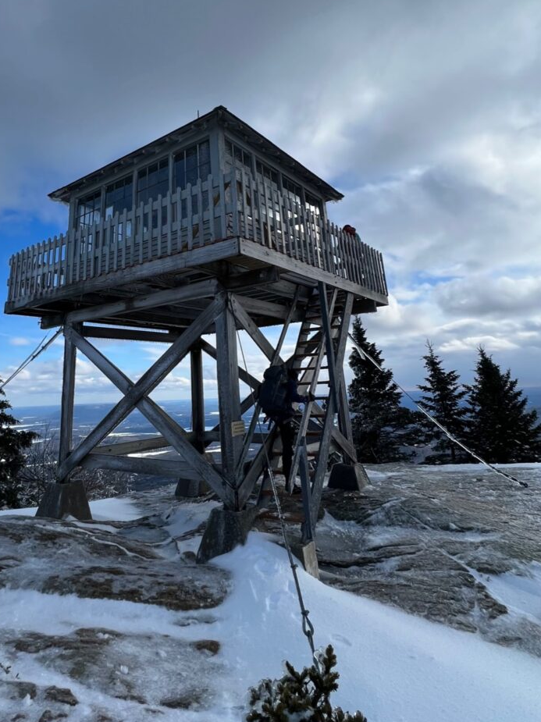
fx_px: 313
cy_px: 347
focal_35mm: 15
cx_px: 230
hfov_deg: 81.2
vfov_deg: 98.1
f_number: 1.8
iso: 32
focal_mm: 1.57
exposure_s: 1/1410
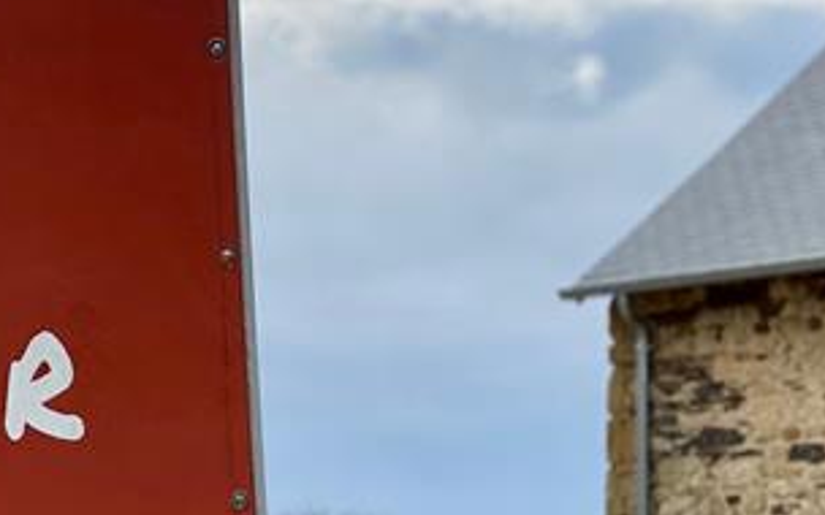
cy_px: 420
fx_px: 3260
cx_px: -35
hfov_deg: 14.2
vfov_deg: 9.0
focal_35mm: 145
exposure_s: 1/1453
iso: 20
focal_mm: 6
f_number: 2
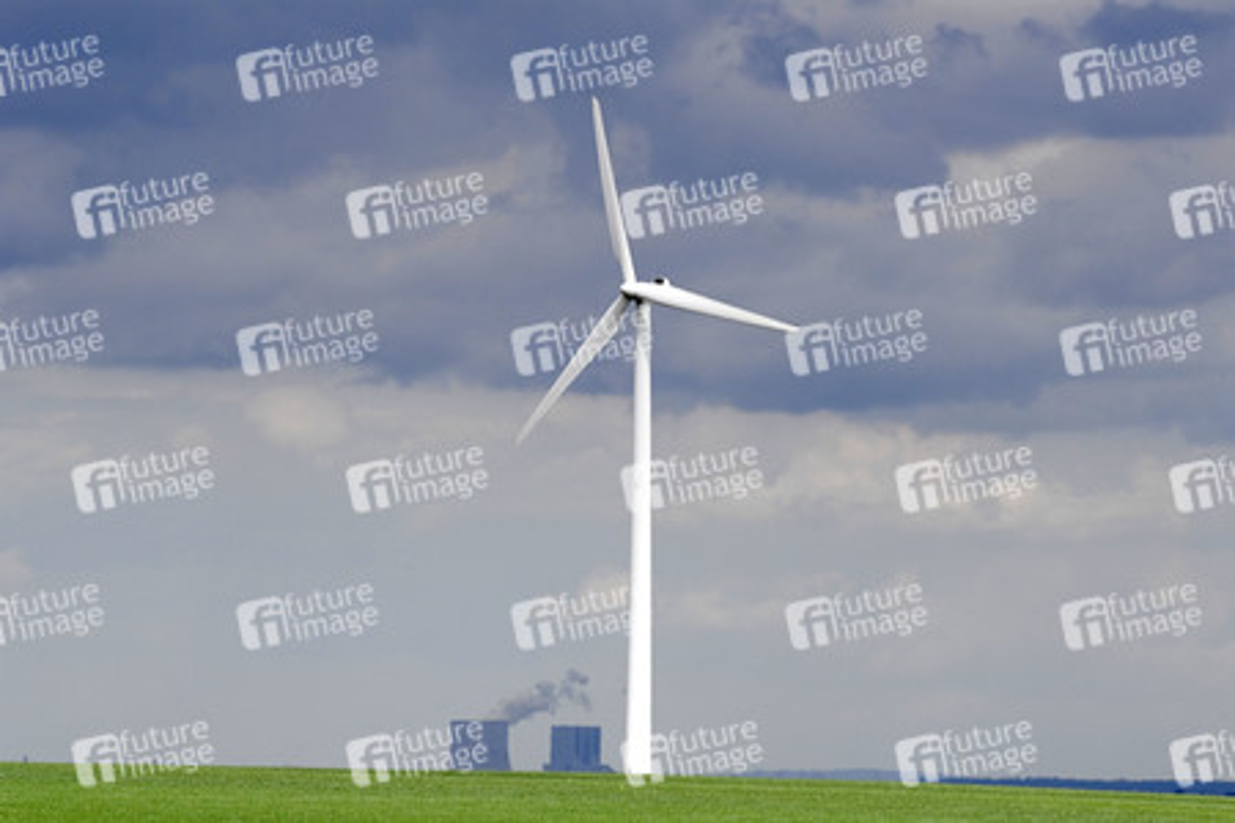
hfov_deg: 5.9
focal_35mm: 350
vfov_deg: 3.9
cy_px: 412
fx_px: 12006
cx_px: 618
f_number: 14
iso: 800
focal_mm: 350
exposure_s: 1/1250
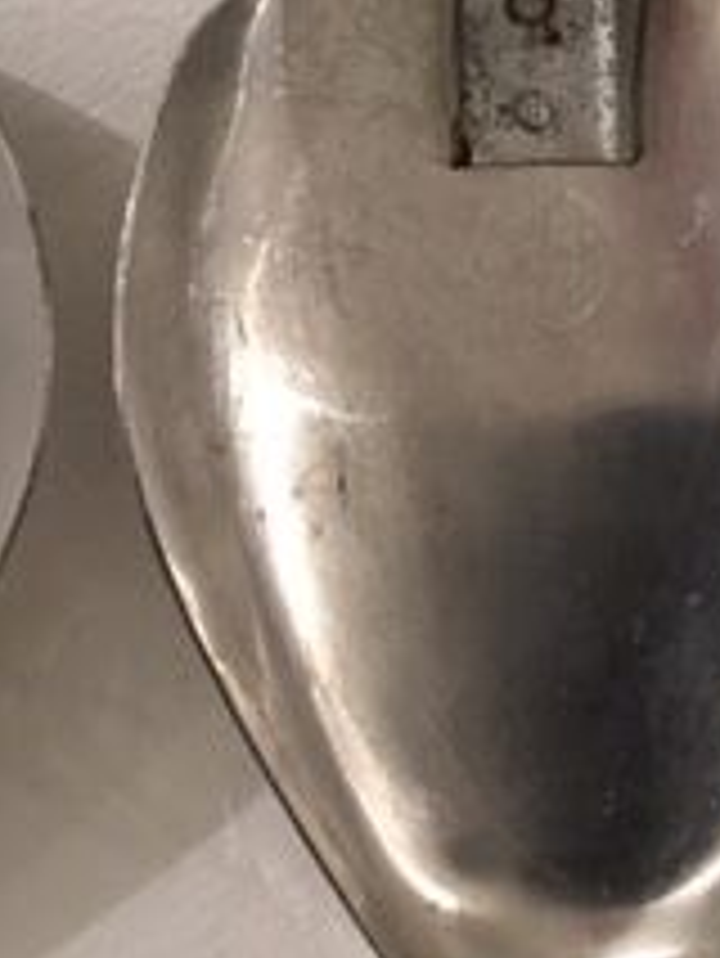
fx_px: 2410
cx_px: 63
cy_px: -256
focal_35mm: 87
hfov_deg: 16.7
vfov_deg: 20.7
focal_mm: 4.15
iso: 160
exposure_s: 1/33
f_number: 2.2
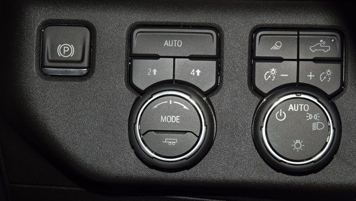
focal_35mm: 111
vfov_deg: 10.9
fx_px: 1048
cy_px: 95
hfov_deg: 19.3
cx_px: 179
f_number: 8
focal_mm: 70
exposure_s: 1/125
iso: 100
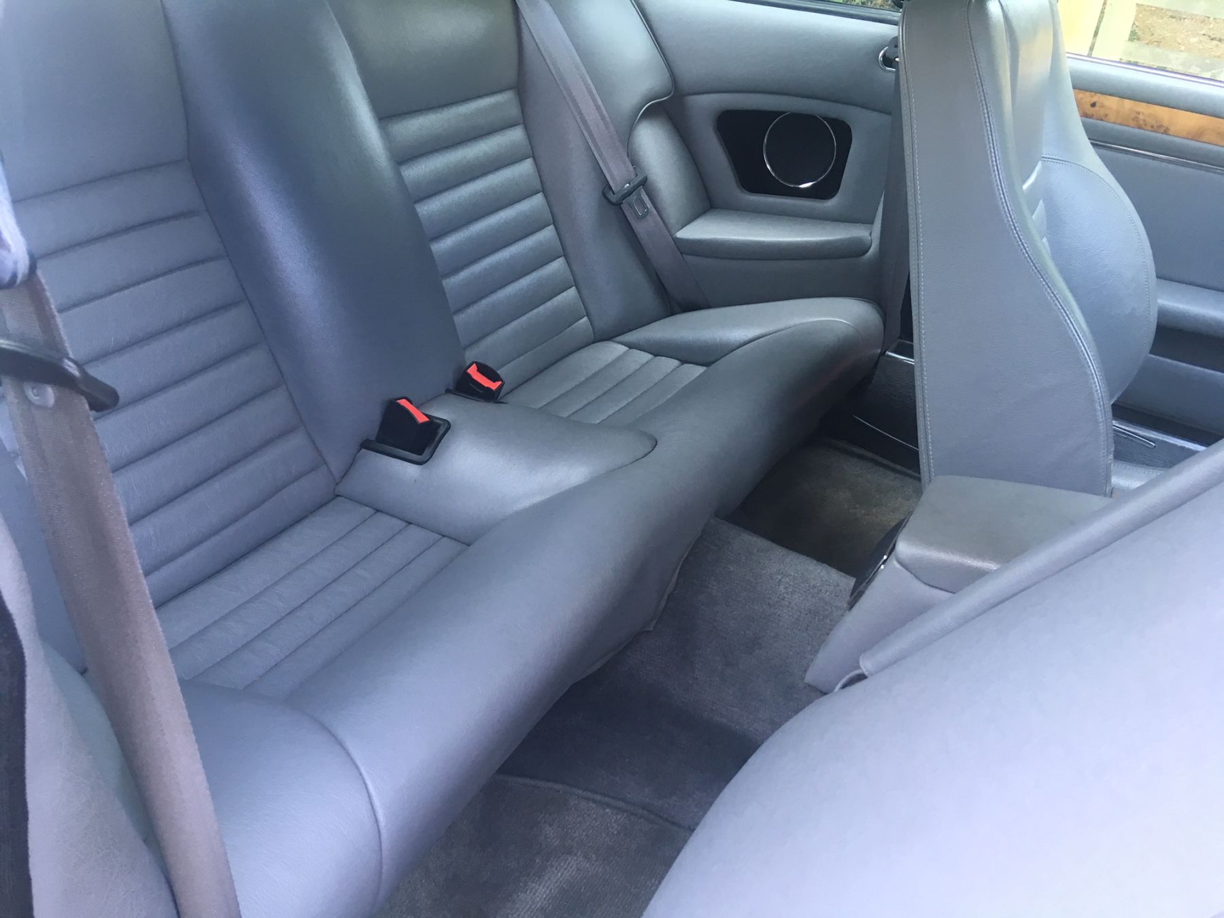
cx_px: 612
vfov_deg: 48.2
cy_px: 459
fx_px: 1025
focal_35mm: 29
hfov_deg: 61.7
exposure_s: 1/33
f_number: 2.2
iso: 40
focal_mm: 4.15
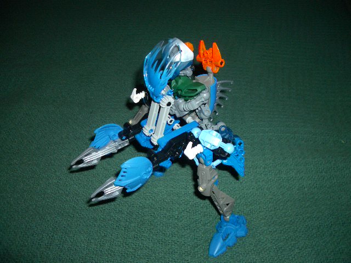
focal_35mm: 35
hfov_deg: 52.6
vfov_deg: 40.7
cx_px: 176
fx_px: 355
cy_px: 132
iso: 100
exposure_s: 1/60
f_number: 2.6
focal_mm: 5.8
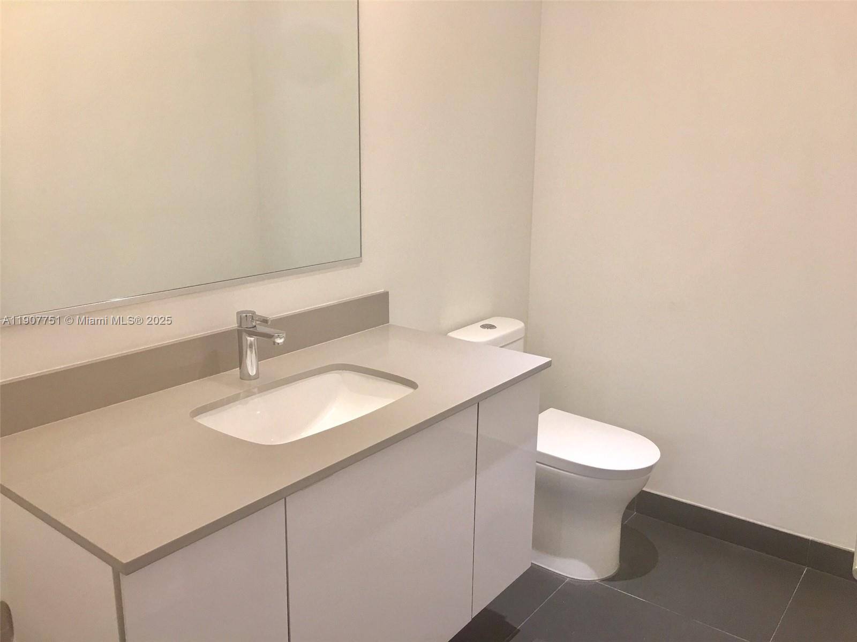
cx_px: 428
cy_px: 321
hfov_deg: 61.7
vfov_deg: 48.2
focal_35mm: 29
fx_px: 718
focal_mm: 4.15
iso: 32
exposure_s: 1/15
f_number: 2.2
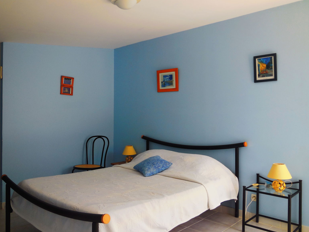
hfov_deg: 58.4
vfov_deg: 45.4
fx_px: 277
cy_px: 118
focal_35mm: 31
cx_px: 154
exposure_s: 1/100
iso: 125
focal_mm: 5.3
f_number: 3.2
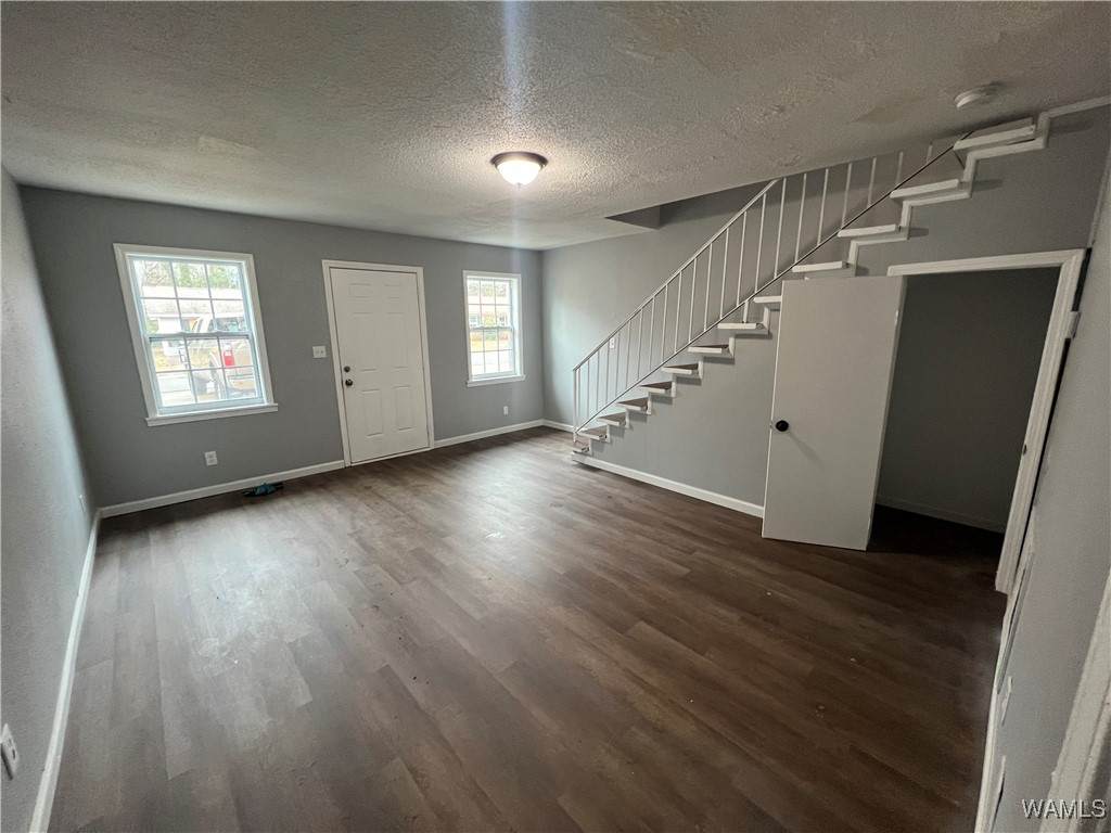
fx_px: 417
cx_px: 556
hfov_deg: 106.2
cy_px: 416
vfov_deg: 89.9
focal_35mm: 13
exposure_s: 1/60
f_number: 1.8
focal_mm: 1.57
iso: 250
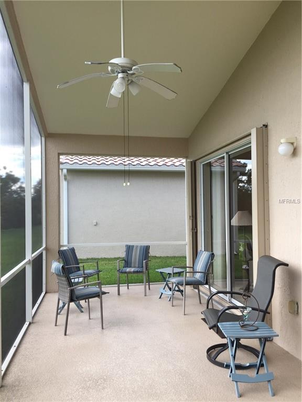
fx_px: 337
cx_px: 151
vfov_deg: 61.7
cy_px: 201
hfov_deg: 48.2
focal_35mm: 29
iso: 32
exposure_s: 1/162
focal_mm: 4.15
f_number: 2.2
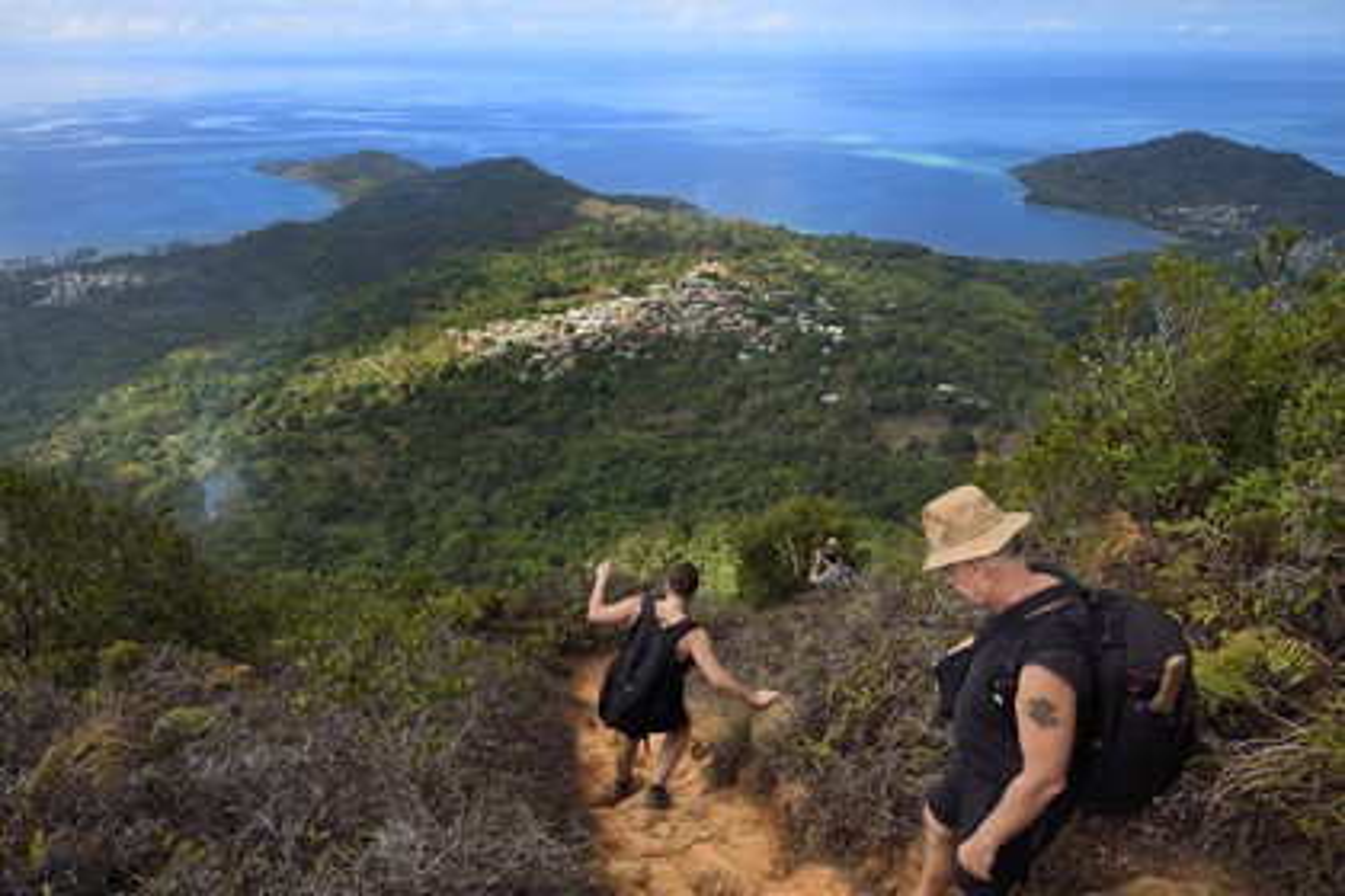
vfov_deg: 53.1
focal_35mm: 24
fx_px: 897
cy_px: 448
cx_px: 672
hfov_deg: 73.7
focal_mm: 24
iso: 200
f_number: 13
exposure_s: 1/160
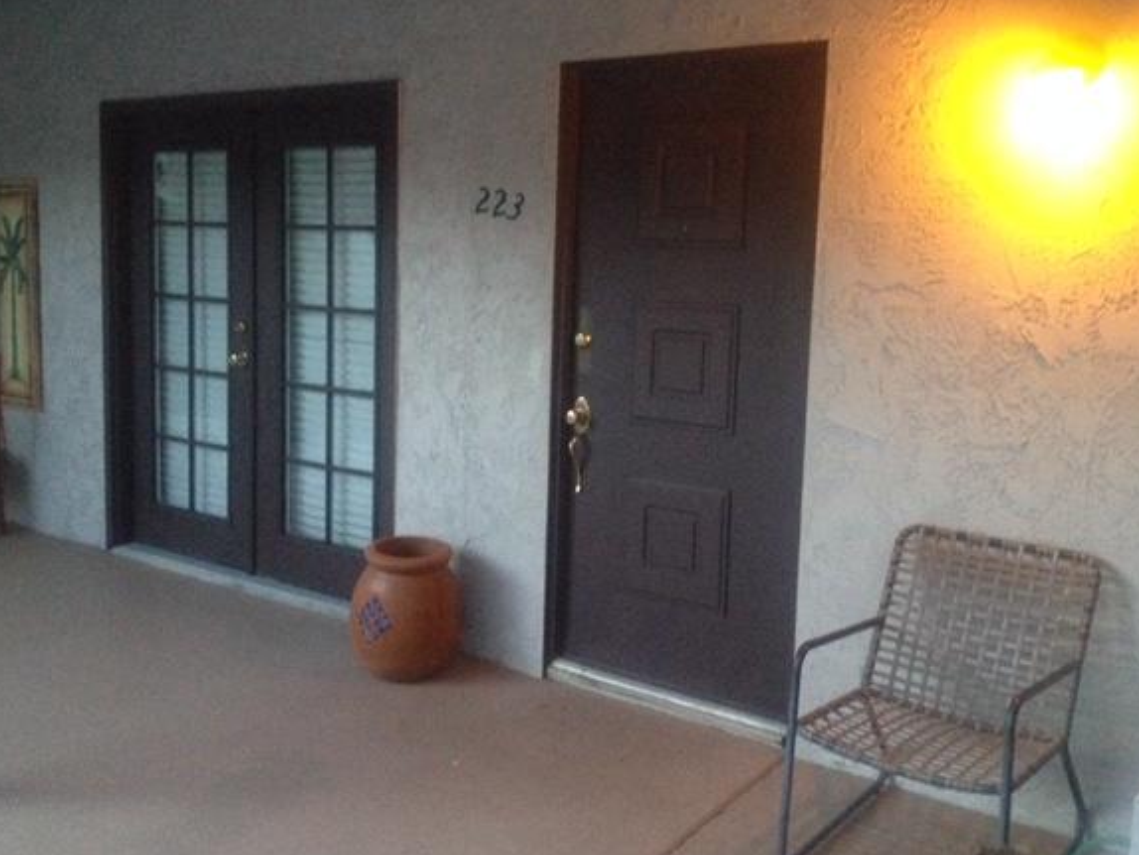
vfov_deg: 36.8
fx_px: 1284
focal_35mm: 39
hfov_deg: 47.8
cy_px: 397
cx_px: 591
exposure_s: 1/15
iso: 640
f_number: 2.4
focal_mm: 4.28
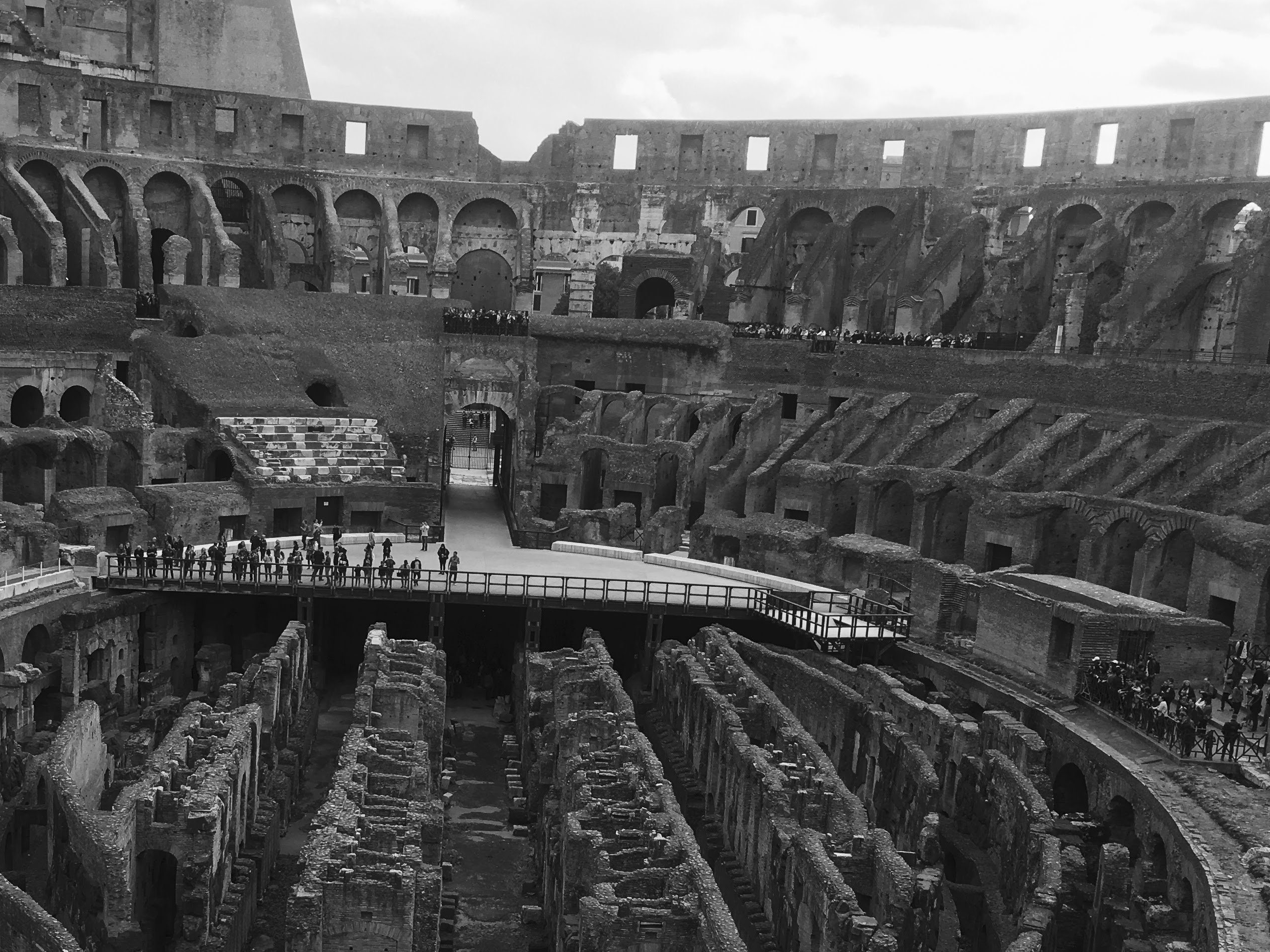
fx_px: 1687
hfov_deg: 40.7
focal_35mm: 46
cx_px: 418
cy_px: 664
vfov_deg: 31.2
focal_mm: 4.15
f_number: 2.2
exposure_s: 1/565
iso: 25
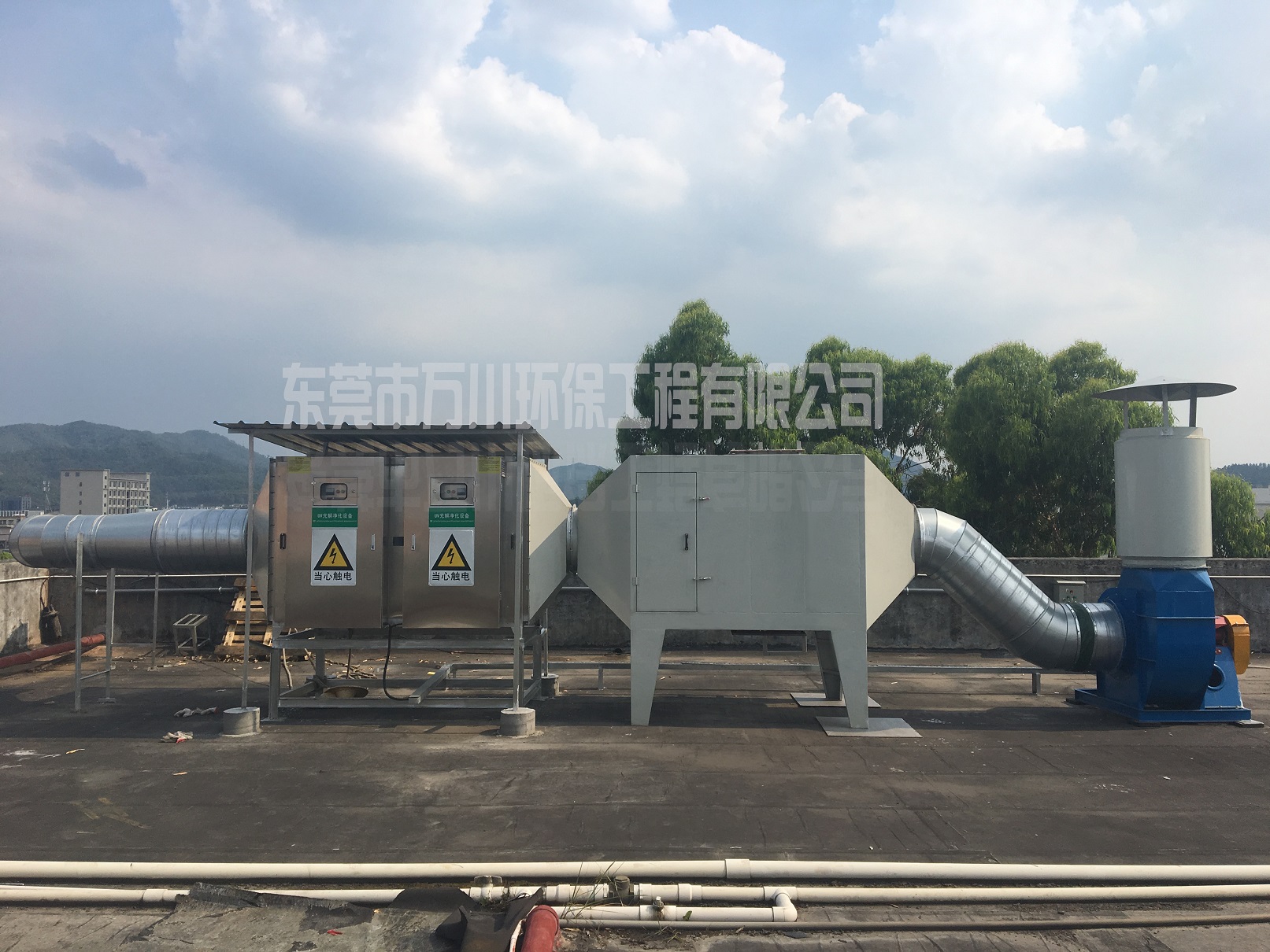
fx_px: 1064
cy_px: 476
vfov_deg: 48.2
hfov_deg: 61.7
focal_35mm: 29
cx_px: 635
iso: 25
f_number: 2.2
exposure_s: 1/2262
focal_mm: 4.15
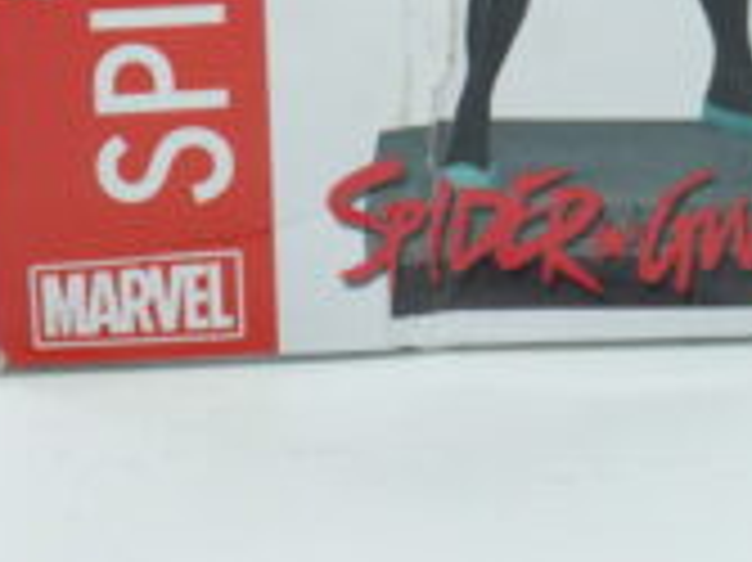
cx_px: 486
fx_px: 1693
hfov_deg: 24.9
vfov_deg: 16.0
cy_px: -443
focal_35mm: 78
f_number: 6.3
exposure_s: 1/60
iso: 2000
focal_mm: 20
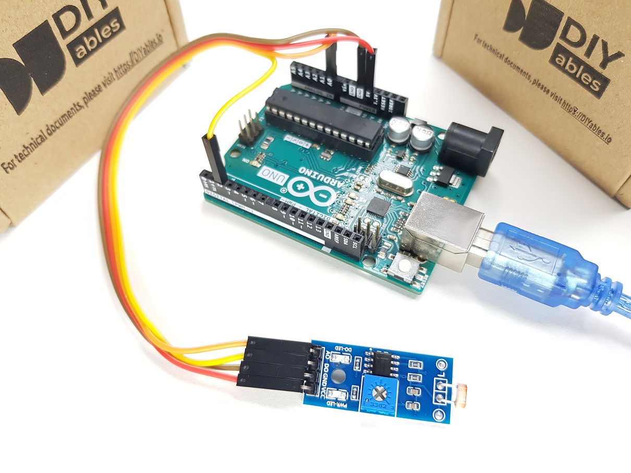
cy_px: 236
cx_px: 316
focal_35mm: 26
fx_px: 474
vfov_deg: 53.1
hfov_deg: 67.3
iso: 100
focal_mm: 4.3
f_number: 1.7
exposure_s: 1/60
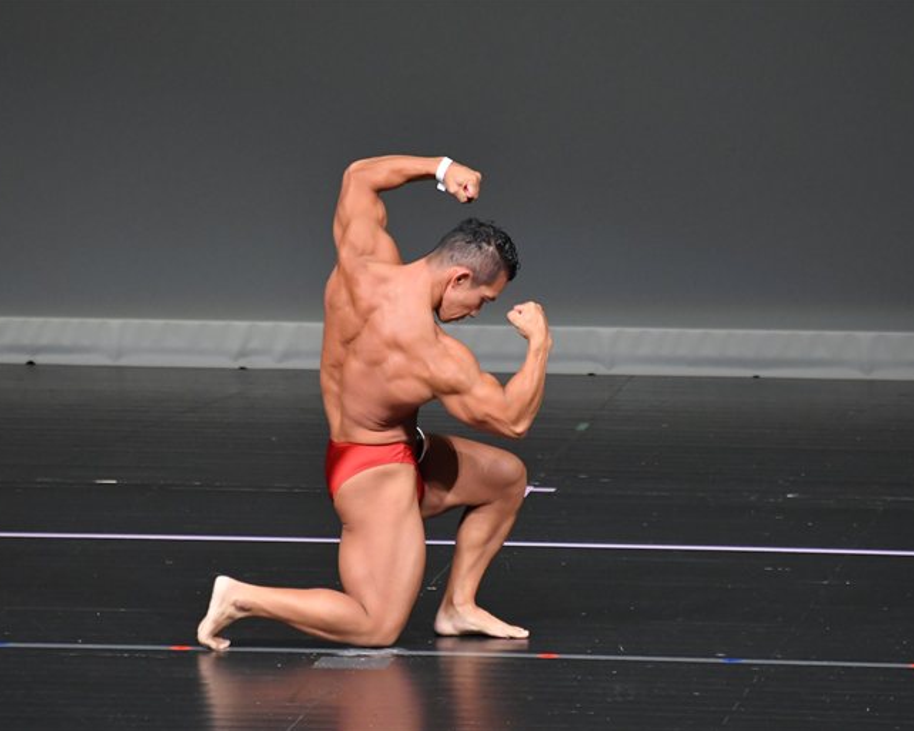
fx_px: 13790
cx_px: 439
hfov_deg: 3.8
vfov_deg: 3.0
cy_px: 365
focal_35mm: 510
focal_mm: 300
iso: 4000
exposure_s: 1/400
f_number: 5.6
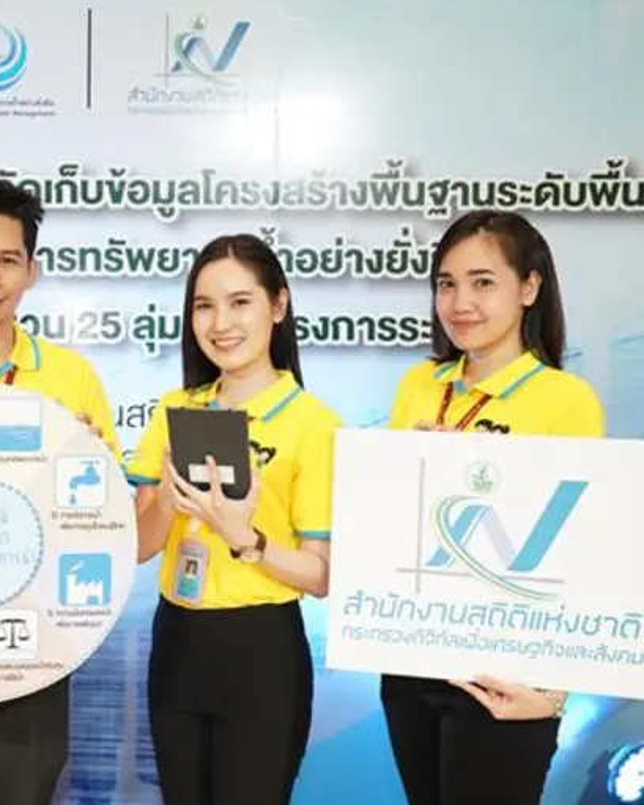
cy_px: 399
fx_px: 1262
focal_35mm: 53
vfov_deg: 35.4
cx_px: 87
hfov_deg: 27.7
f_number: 6.3
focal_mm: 37
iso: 2500
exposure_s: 1/60
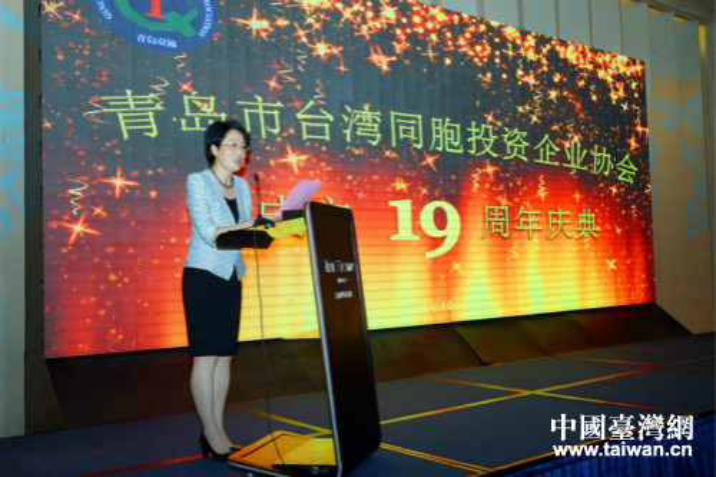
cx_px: 358
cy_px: 238
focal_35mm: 36
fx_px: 716
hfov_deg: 53.1
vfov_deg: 36.8
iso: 200
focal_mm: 36
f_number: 4
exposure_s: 1/160
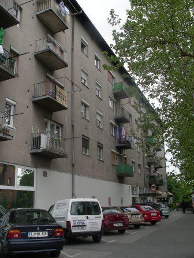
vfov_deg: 50.1
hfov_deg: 38.7
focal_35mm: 37
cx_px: 97
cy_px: 129
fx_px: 276
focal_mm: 7.8
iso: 80
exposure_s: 1/125
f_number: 6
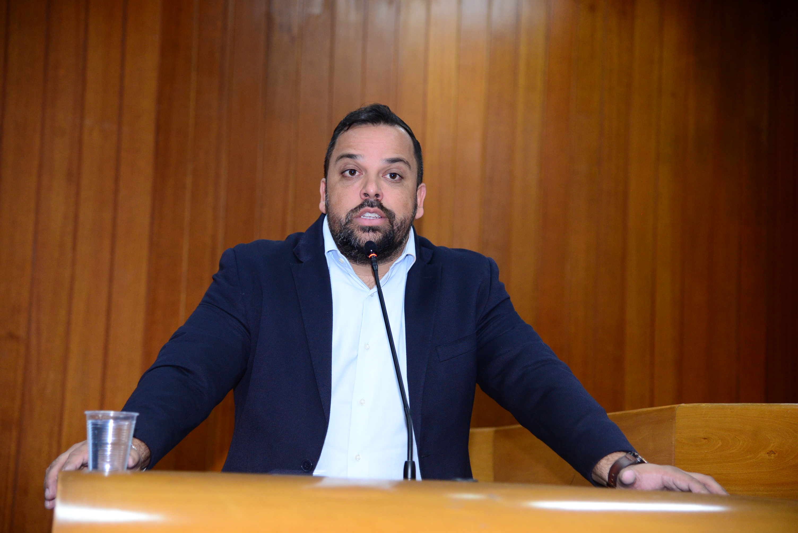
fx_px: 1885
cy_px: 266
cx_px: 399
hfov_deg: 23.9
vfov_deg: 16.1
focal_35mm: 85
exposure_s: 1/125
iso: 2000
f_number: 4.5
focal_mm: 85
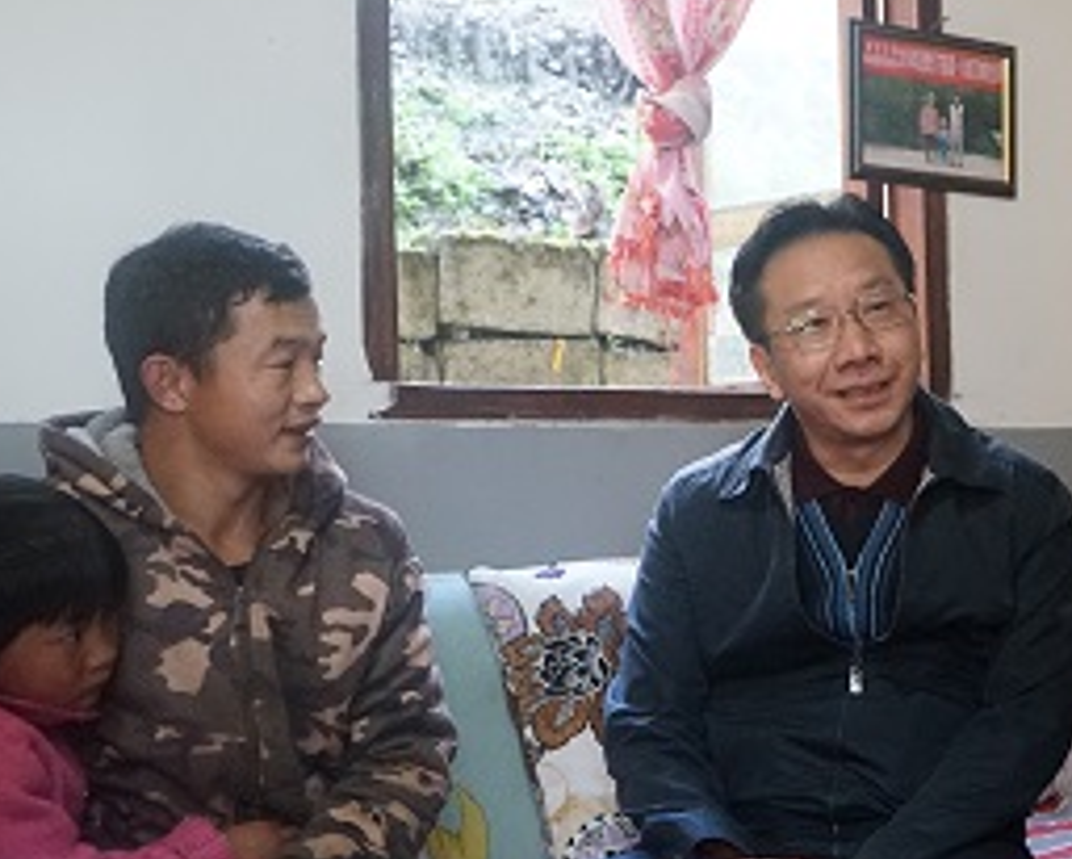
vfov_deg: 23.1
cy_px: 503
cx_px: 988
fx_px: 2095
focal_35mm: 66
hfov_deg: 27.5
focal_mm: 30
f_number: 3.5
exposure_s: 1/200
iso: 4000
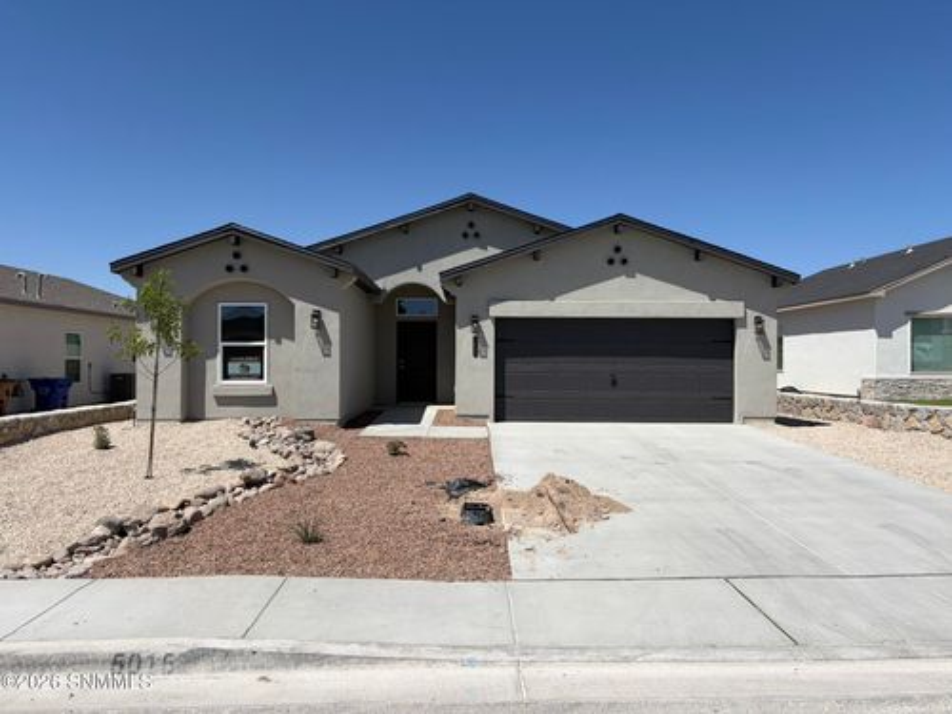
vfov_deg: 53.1
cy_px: 357
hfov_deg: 67.3
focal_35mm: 26
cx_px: 476
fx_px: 715
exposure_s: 1/5814
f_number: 1.6
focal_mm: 5.96
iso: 50
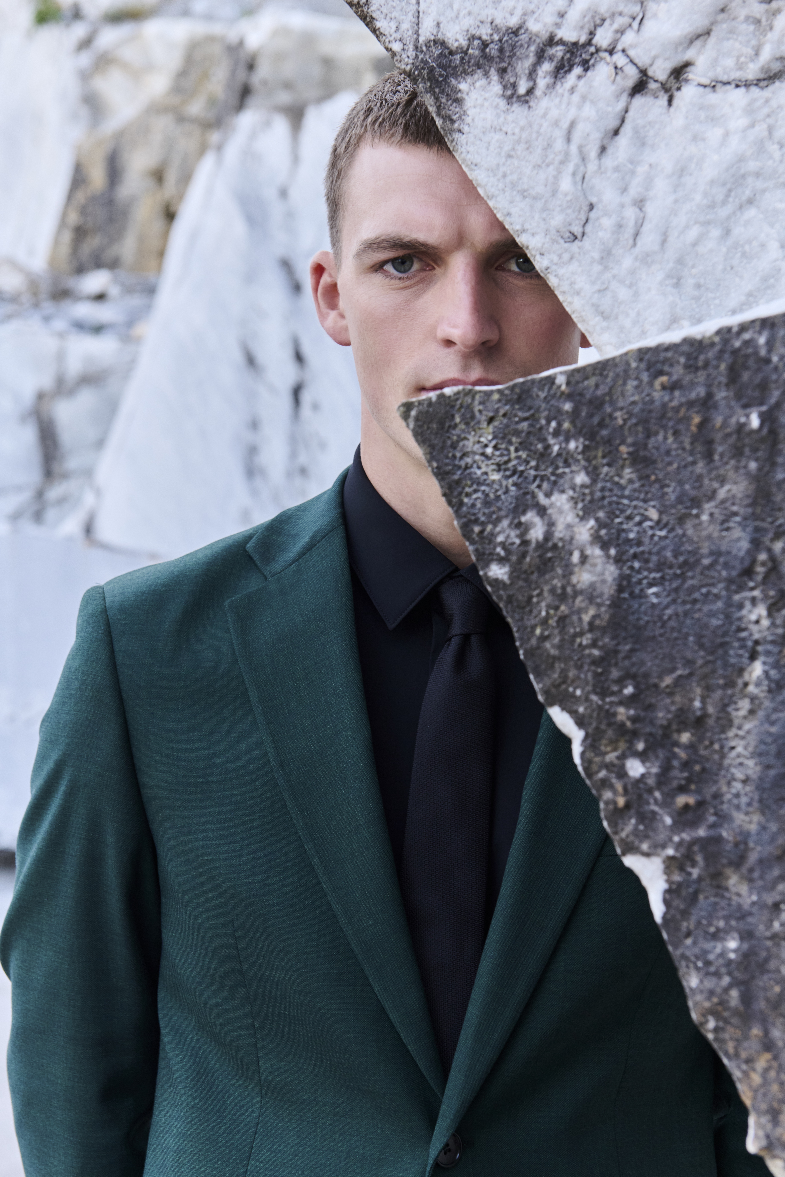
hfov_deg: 19.5
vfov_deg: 28.8
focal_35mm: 70
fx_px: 2289
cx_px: 392
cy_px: 588
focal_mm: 70
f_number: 9
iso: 1250
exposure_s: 1/320
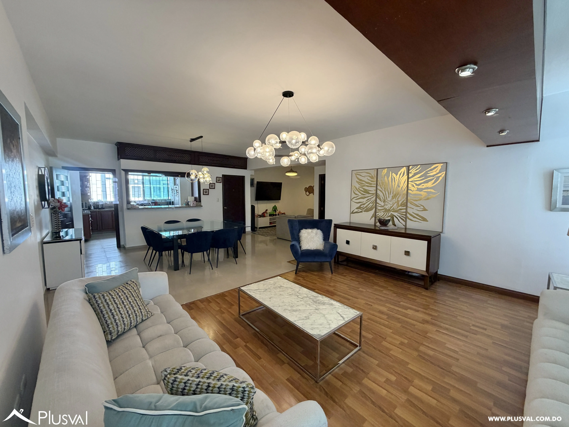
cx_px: 284
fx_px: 230
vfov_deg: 85.7
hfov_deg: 102.1
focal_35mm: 14
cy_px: 214
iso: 200
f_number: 2.2
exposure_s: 1/120
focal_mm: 2.22
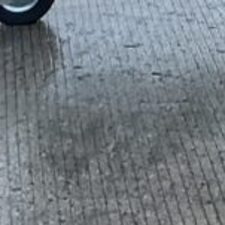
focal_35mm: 168
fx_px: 1235
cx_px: 419
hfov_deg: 9.8
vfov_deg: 9.4
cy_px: -291
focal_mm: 3
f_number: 1.8
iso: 16
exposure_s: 1/122
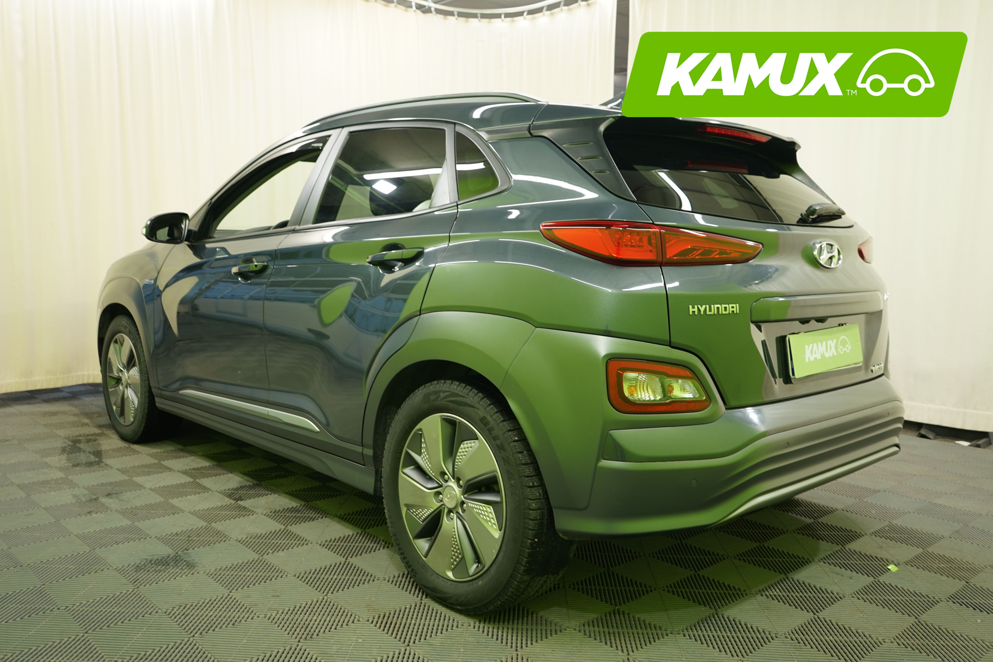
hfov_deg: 63.7
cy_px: 331
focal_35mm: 29
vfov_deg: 45.0
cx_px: 496
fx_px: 800
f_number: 5
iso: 320
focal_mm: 29
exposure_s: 1/13
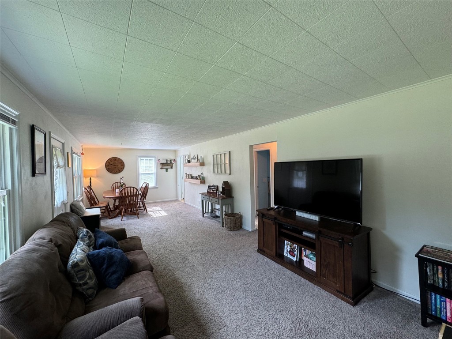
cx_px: 226
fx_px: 183
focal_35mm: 14
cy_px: 170
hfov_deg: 102.1
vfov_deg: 85.7
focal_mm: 2.22
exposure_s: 1/120
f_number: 2.2
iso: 160
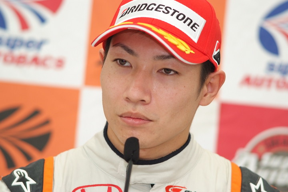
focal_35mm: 270
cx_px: 144
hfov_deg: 7.6
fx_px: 2160
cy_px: 96
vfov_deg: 5.1
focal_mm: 180
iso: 800
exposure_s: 1/250
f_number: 2.8
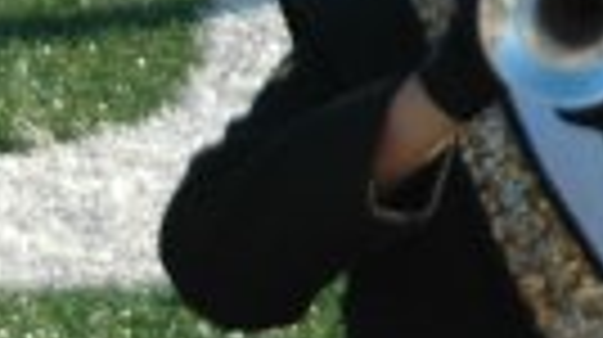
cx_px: 36
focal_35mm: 3747
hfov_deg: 0.6
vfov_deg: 0.3
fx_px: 59840
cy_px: 225
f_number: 5.6
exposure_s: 1/320
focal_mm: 400
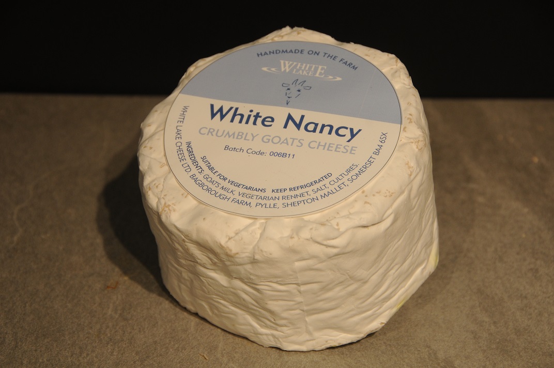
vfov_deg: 11.1
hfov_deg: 16.7
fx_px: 1891
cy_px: 184
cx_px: 277
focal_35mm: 123
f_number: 9
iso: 400
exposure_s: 1/320
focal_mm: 82
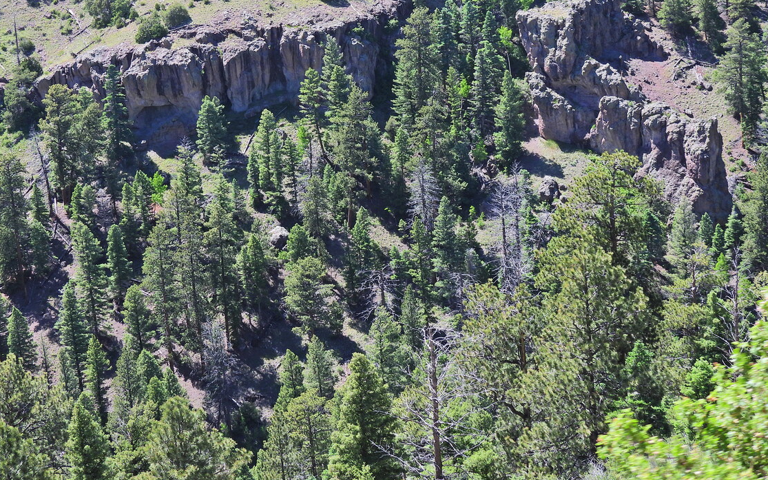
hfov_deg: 28.2
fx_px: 1528
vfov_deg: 17.8
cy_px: 172
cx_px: 331
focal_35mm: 73
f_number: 3.5
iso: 100
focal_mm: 10.7
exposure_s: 1/400
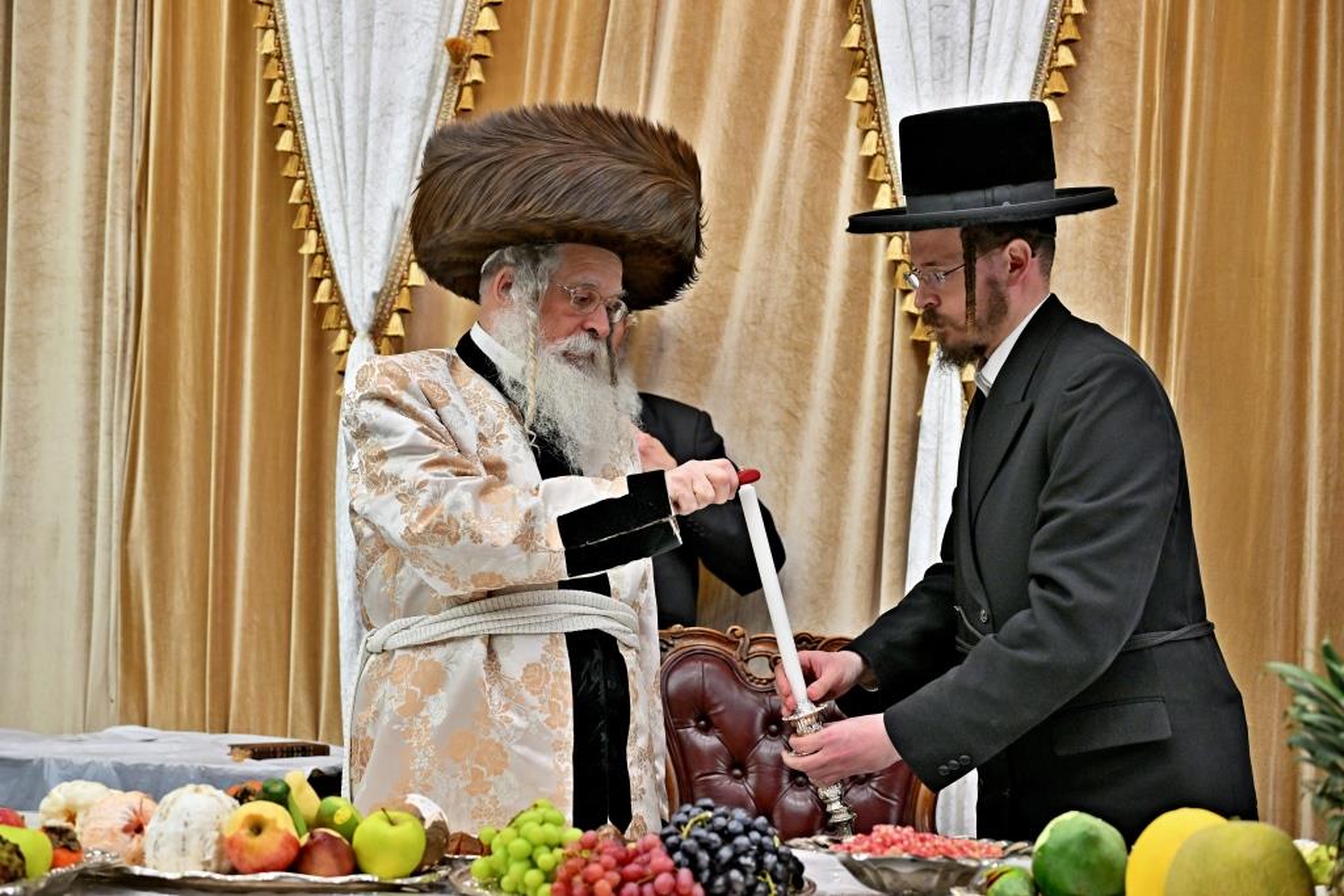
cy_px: 448
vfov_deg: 23.0
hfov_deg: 33.9
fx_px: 2203
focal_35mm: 59
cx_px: 672
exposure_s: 1/200
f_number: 4
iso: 800
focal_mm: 59
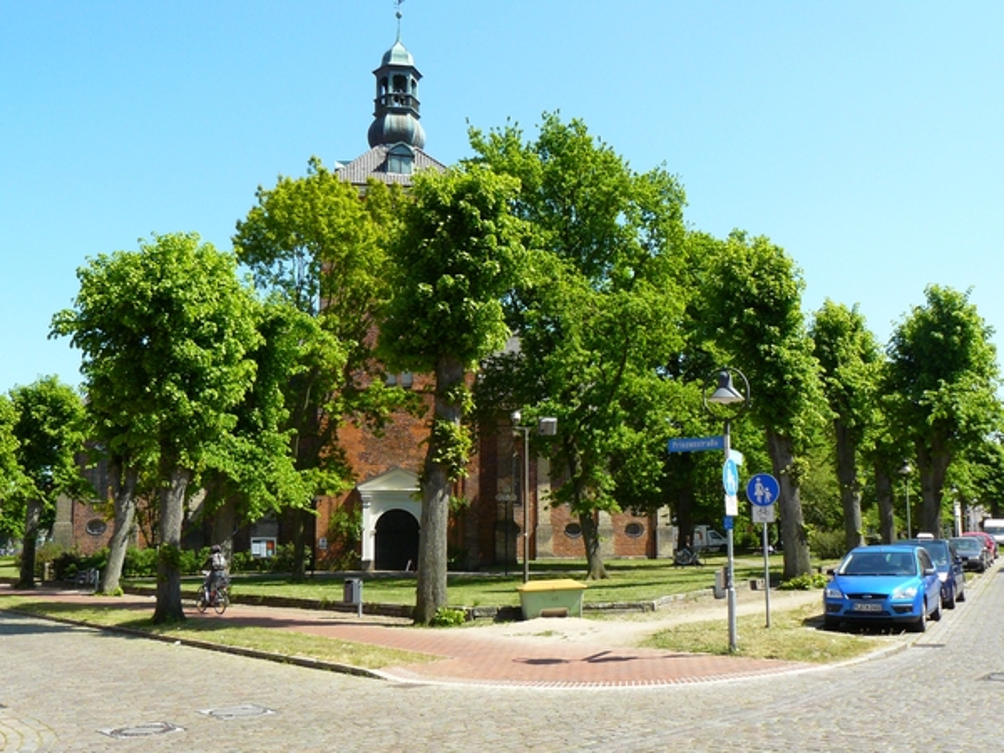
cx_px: 502
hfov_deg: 51.4
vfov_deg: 39.7
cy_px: 376
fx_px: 1044
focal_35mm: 36
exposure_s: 1/400
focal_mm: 6
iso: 200
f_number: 5.6
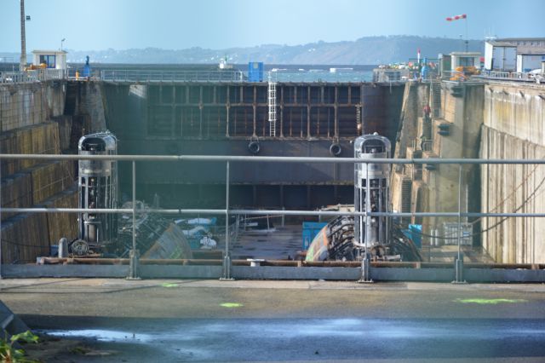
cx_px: 272
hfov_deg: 13.0
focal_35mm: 158
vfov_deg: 8.7
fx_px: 2383
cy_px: 182
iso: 450
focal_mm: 105
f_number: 5.6
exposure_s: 1/500
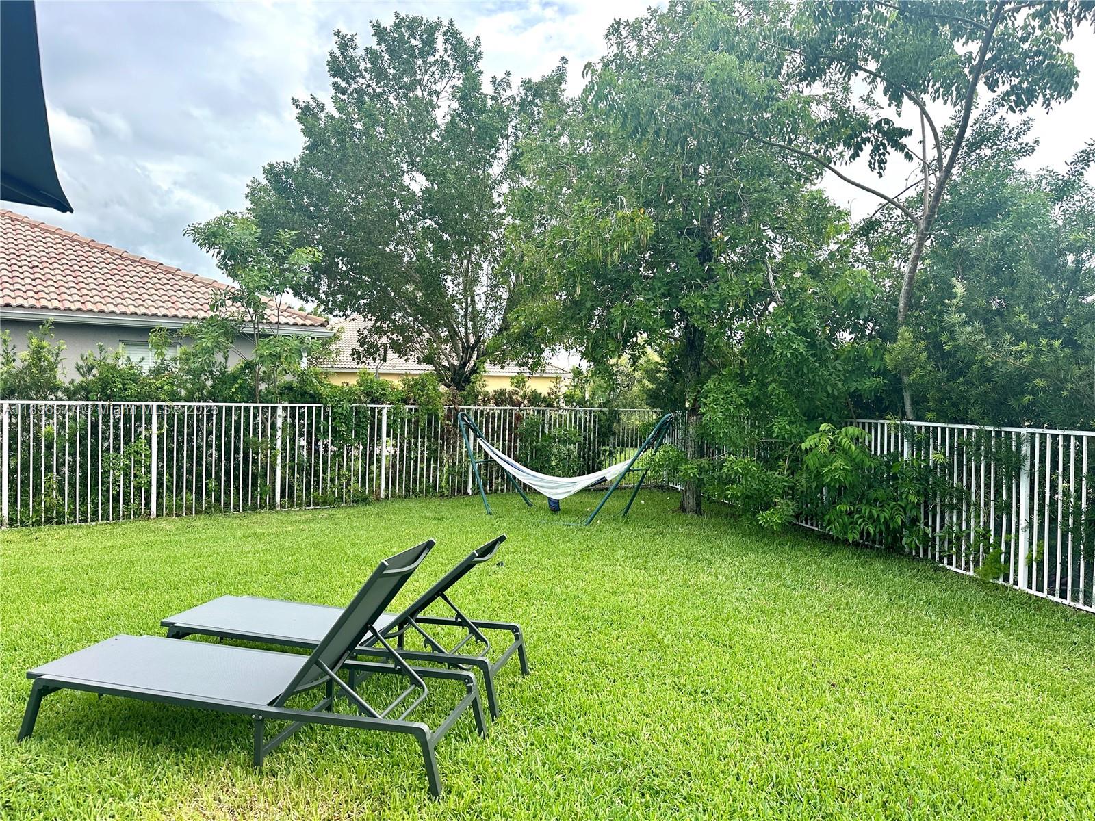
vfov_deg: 56.8
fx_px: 759
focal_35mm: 24
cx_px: 548
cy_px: 410
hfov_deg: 71.6
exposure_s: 1/1721
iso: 80
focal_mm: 6.86
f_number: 1.78
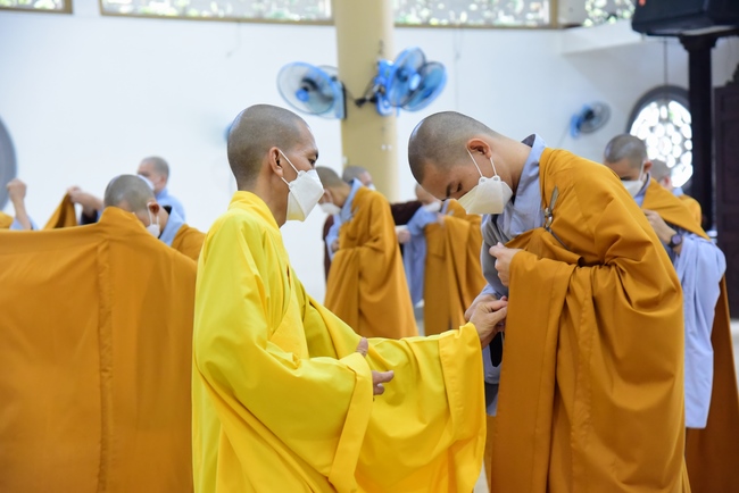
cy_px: 246
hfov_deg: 24.8
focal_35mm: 82
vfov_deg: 16.7
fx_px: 1684
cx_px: 370
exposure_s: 1/100
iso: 6400
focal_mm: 82
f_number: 5
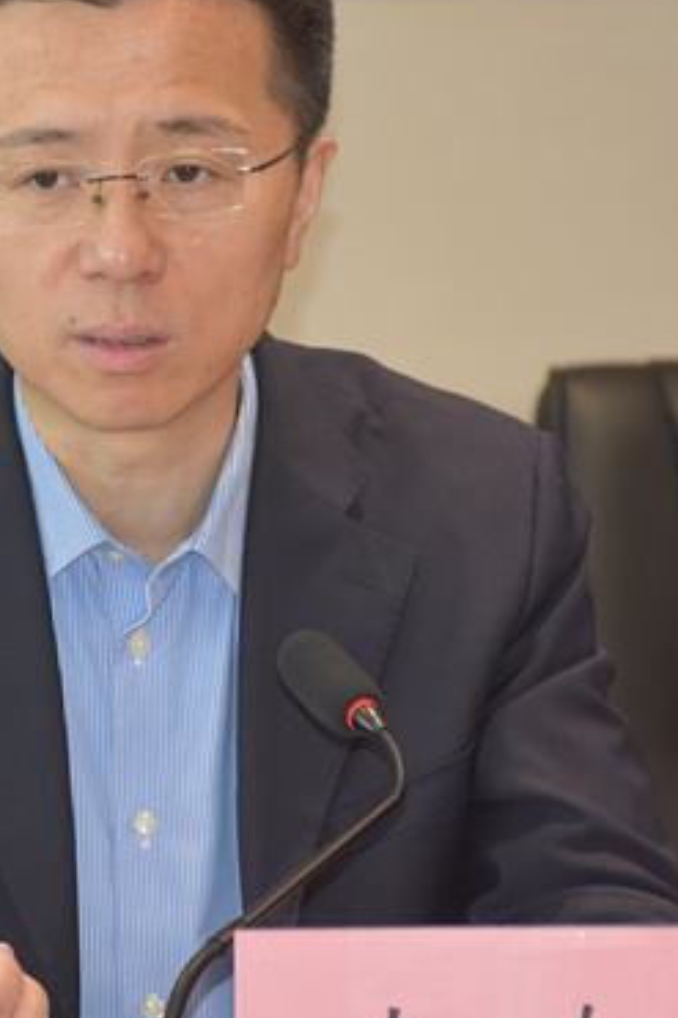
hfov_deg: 4.7
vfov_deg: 7.1
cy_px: 451
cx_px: 167
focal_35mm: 291
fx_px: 8228
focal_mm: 90
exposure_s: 1/60
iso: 720
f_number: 5.3
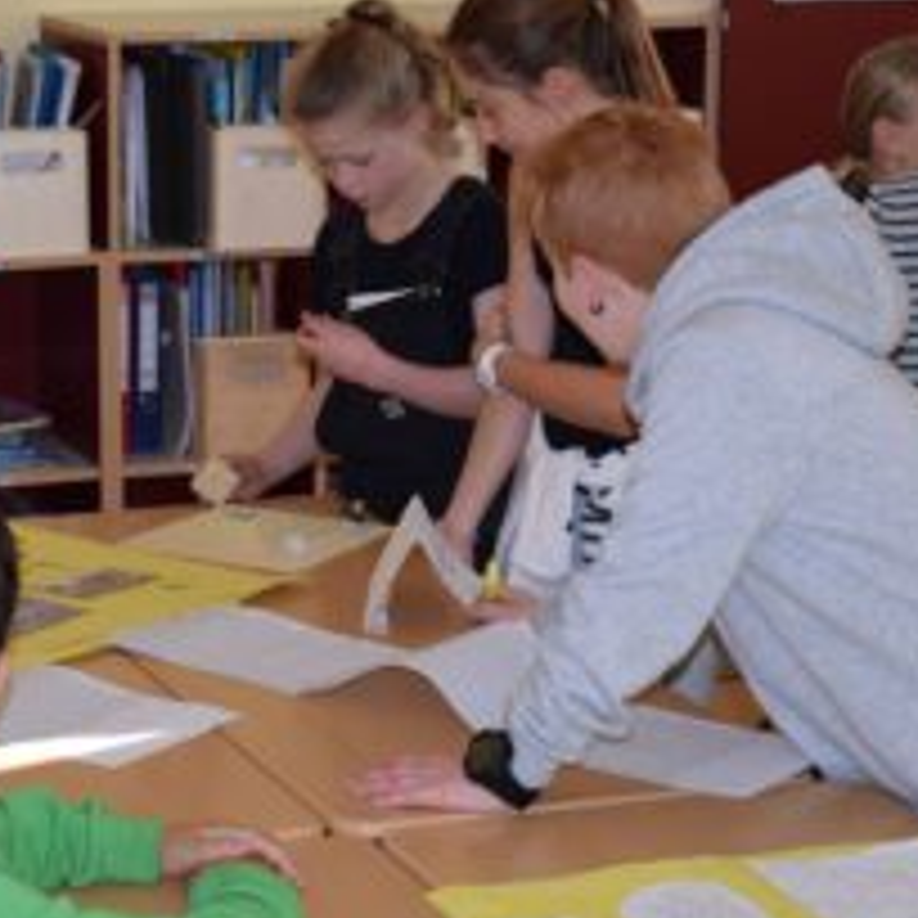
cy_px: 436
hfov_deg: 16.5
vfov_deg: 16.6
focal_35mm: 105
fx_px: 3150
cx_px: 306
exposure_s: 1/60
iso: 1000
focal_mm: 40
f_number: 5
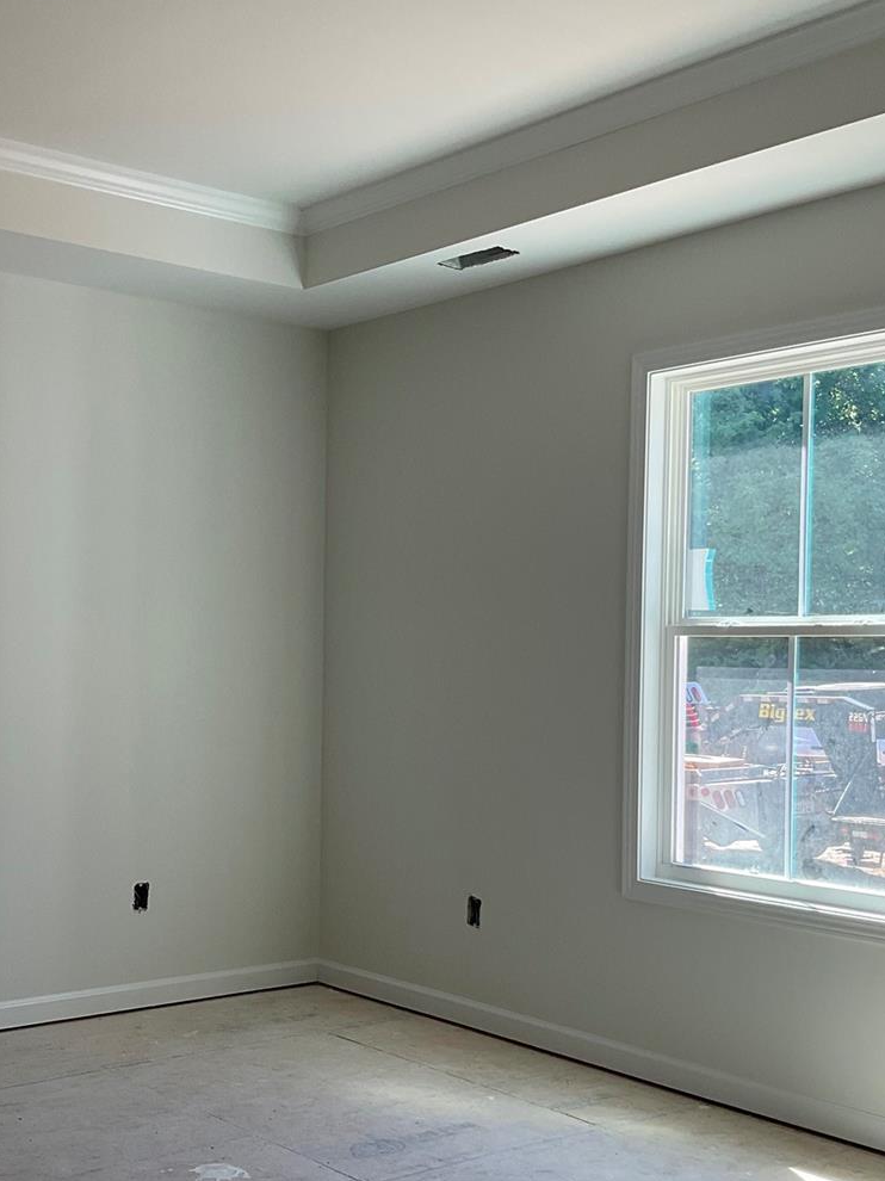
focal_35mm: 45
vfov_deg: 42.0
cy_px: 668
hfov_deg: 31.9
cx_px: 281
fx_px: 1535
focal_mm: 3
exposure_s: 1/122
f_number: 1.8
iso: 20
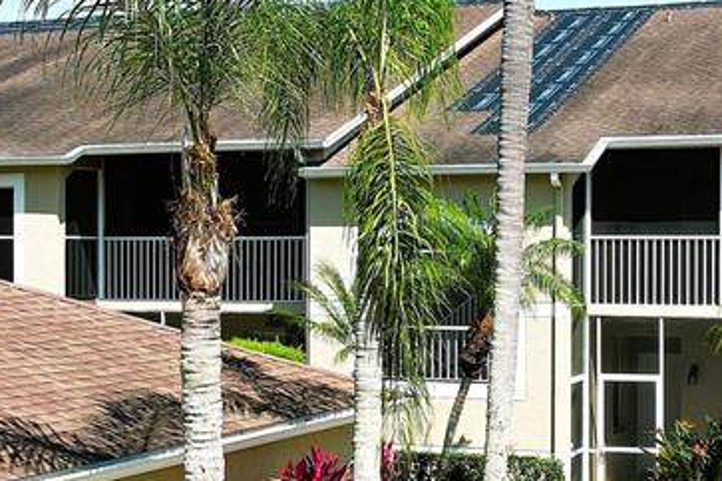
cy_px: 191
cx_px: 644
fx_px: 1243
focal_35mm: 62
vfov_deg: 21.9
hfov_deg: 31.0
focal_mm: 8.38
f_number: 2.8
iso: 140
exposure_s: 1/2500
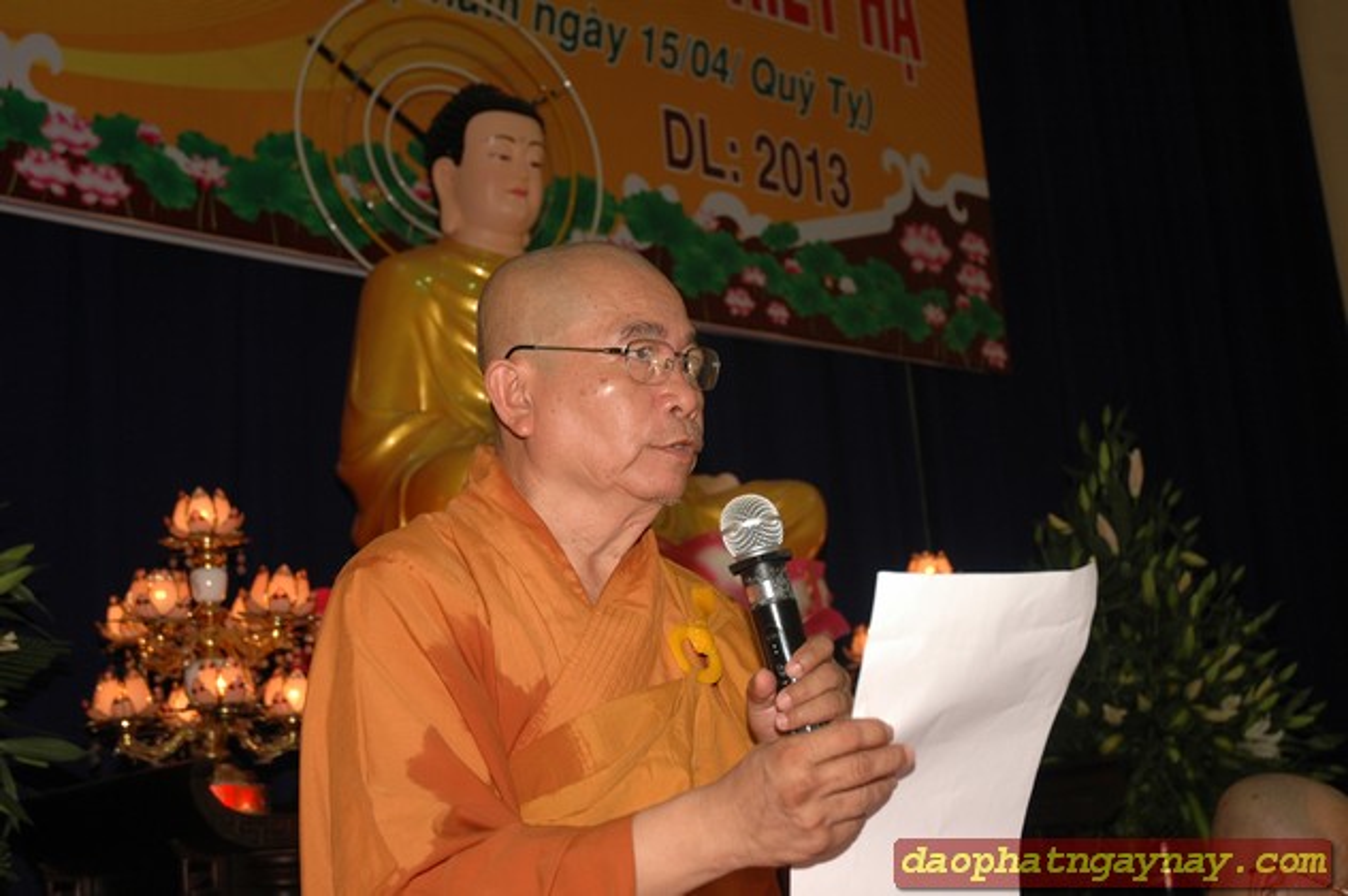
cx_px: 674
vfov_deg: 23.7
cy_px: 448
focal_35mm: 57
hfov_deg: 35.1
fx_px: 2132
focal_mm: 38
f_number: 4.2
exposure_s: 1/60
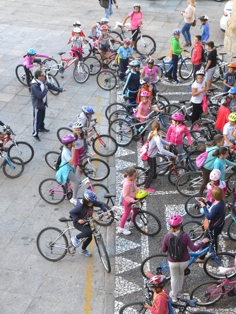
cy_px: 158
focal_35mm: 70
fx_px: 636
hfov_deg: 21.0
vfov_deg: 27.8
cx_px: 141
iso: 3200
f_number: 8
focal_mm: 32
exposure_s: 1/250
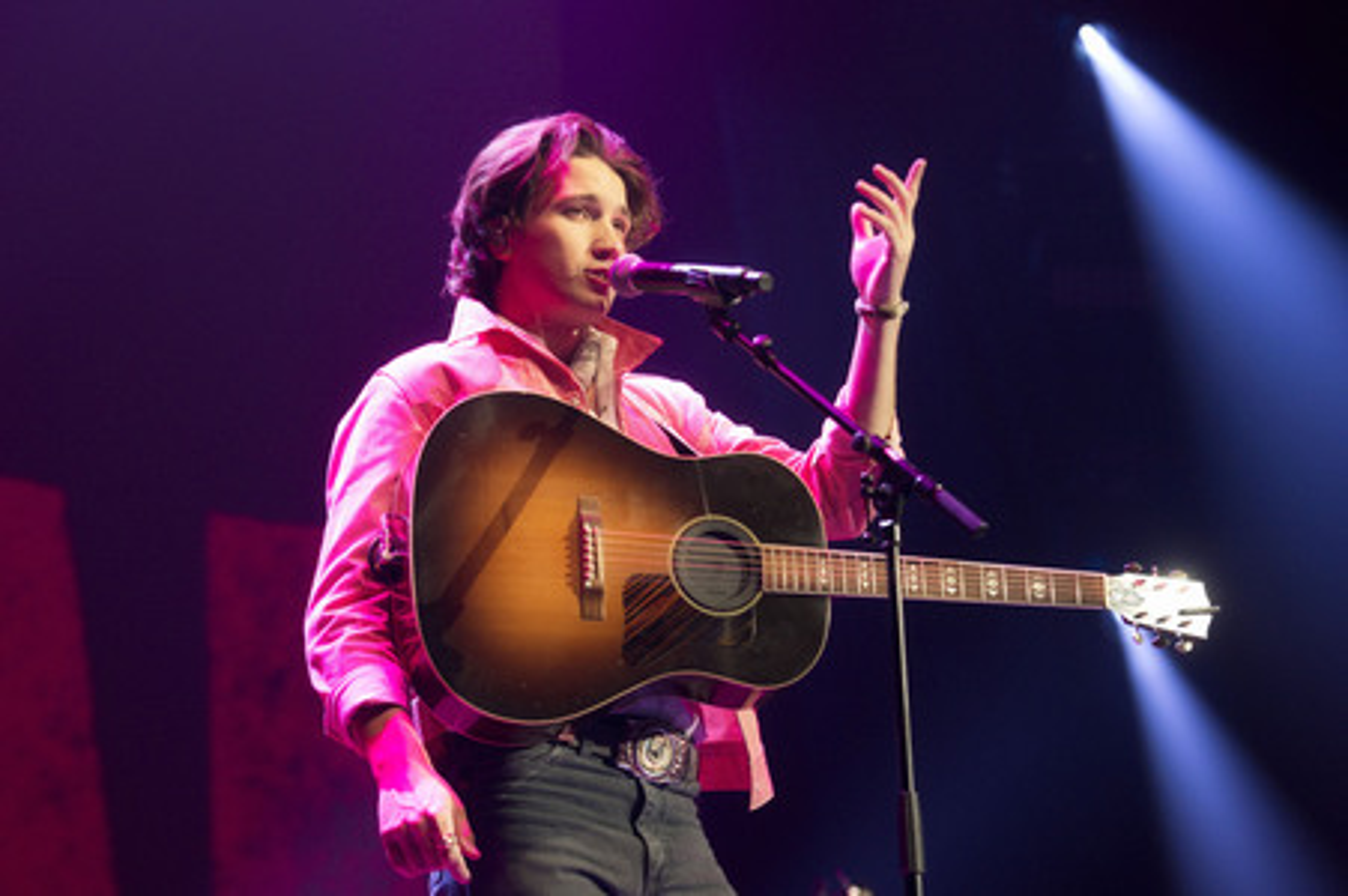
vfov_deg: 15.9
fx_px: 3218
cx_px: 674
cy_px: 448
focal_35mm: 86
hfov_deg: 23.7
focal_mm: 86
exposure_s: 1/200
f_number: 3.5
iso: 1600
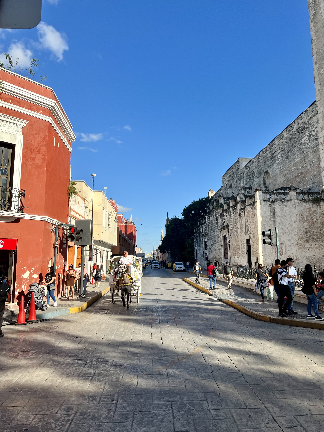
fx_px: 325
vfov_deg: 67.3
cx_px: 162
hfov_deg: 53.1
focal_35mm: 26
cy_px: 216
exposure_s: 1/3356
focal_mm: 5.7
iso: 50
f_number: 1.5
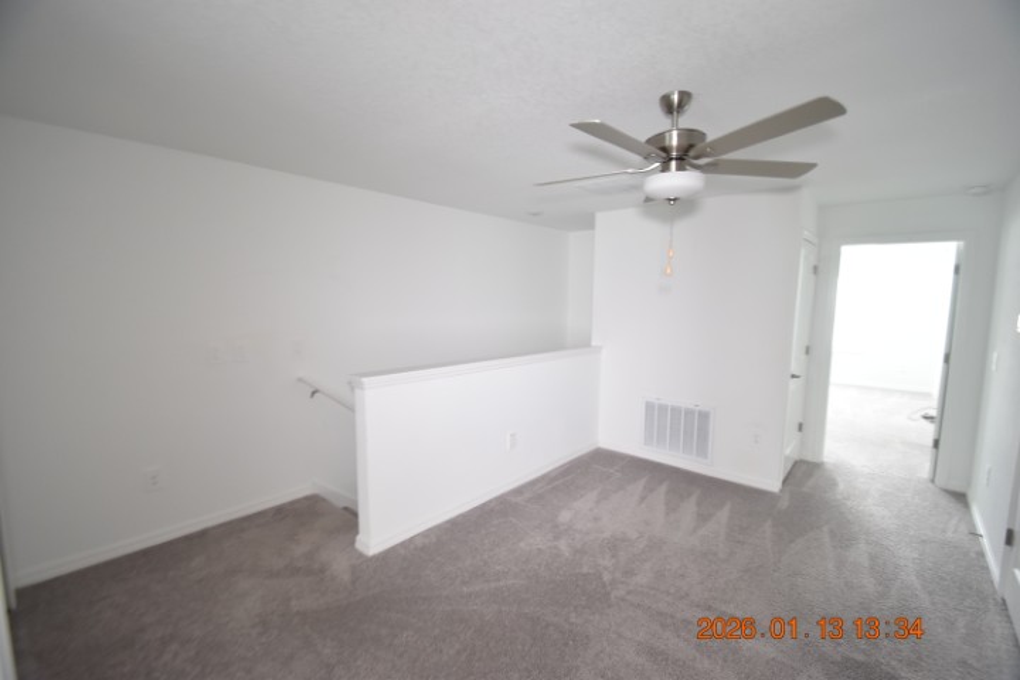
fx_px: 425
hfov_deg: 100.4
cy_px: 340
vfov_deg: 77.3
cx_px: 510
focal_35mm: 15
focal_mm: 10
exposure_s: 1/8
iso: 800
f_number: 3.5
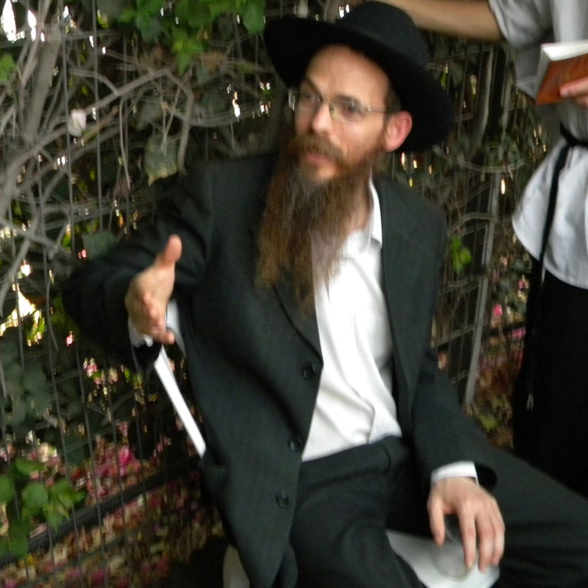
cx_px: 283
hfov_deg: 39.2
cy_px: 294
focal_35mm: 43
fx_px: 826
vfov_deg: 39.2
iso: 400
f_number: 3.7
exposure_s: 1/272
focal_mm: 6.4
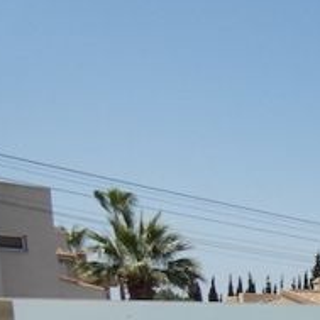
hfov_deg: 19.6
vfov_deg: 22.9
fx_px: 690
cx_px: 571
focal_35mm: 66
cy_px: 429
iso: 80
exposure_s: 1/2000
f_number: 2.8
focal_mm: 3.6
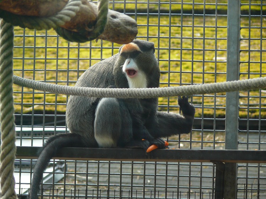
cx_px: 133
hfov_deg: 8.0
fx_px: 1905
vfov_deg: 6.0
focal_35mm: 248
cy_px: 100
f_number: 3.6
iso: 100
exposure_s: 1/80
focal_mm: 52.4
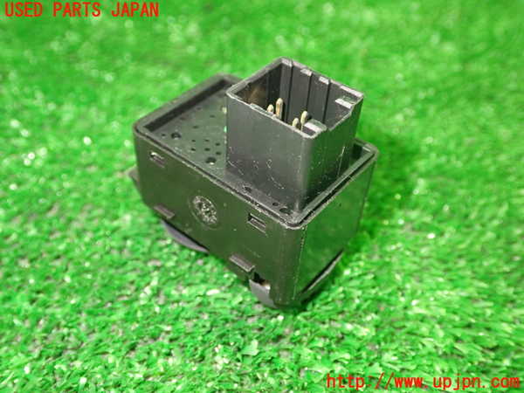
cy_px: 196
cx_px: 262
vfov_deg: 37.7
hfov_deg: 49.0
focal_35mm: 38
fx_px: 575
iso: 800
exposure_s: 1/30
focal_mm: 6.83
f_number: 2.7
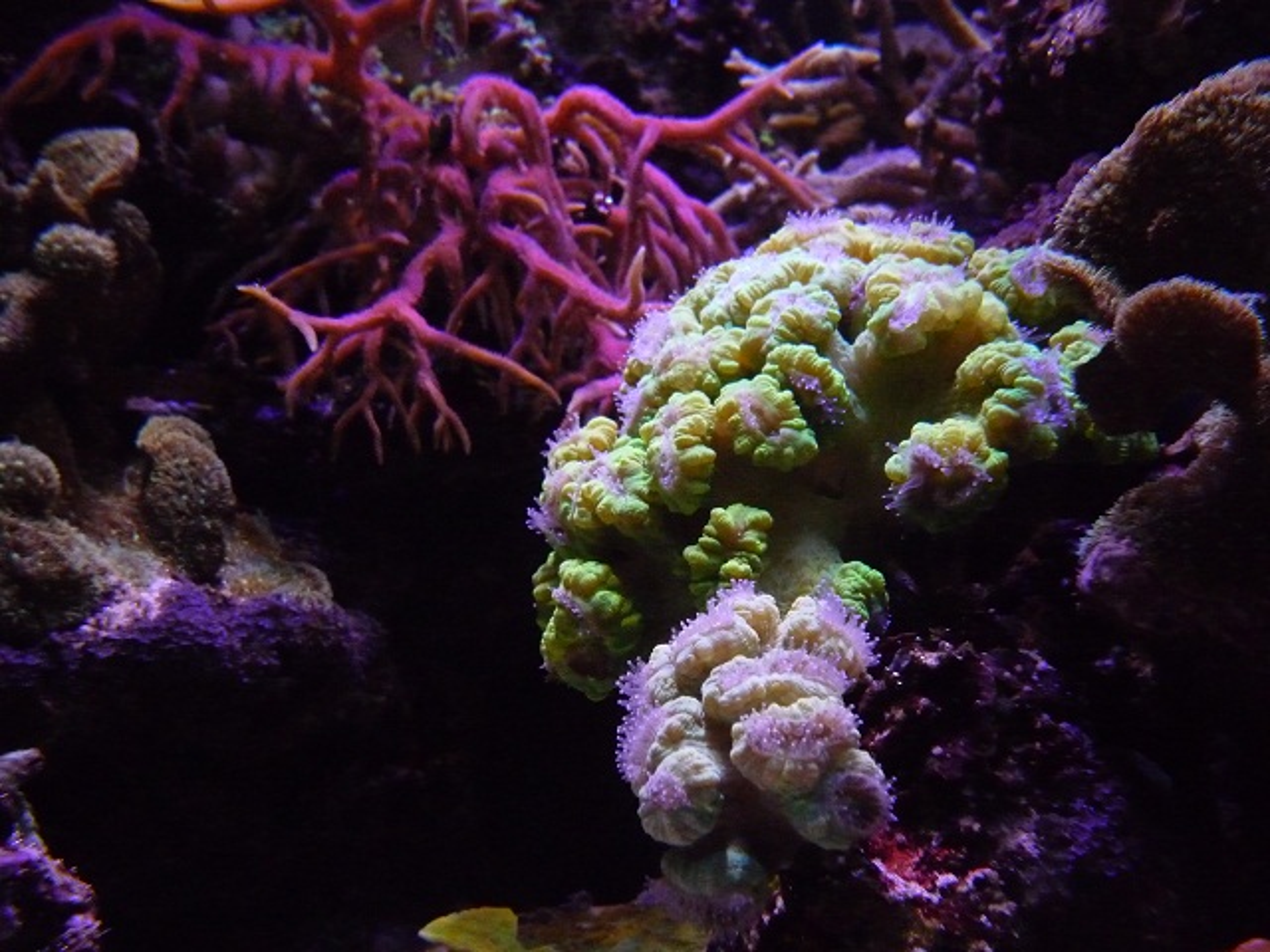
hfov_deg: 42.9
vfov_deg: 32.9
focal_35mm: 44
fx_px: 1614
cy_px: 476
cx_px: 635
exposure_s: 1/8
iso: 800
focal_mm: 7.8
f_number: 4.3
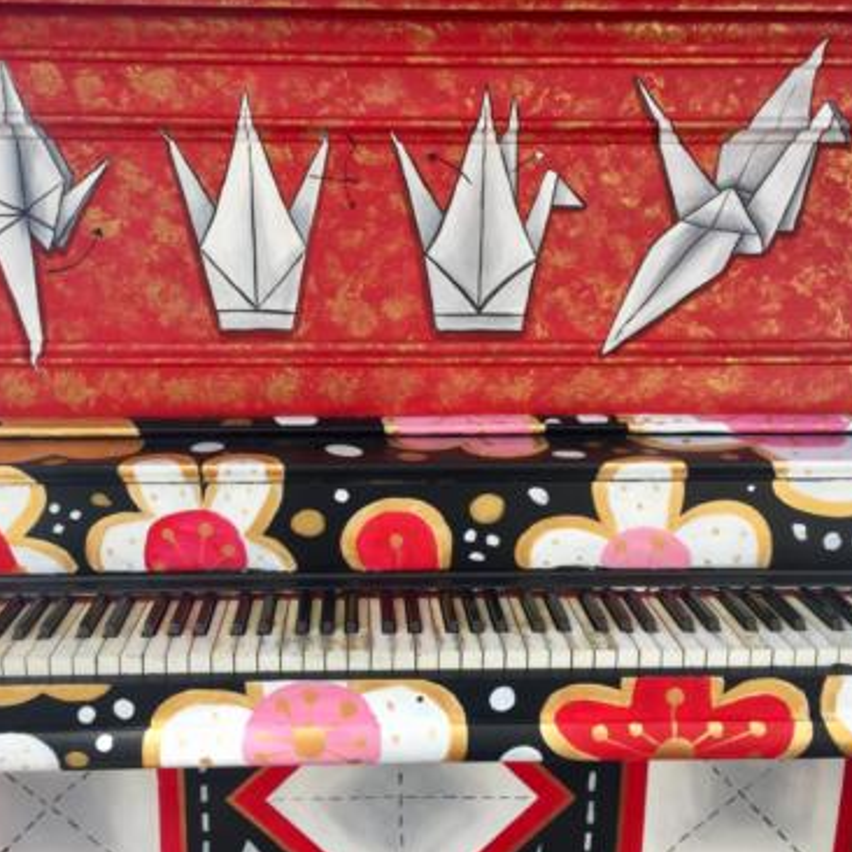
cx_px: 389
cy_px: 423
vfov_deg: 47.2
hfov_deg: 47.2
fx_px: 975
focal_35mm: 35
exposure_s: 1/120
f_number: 2.2
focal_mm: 4.15
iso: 32
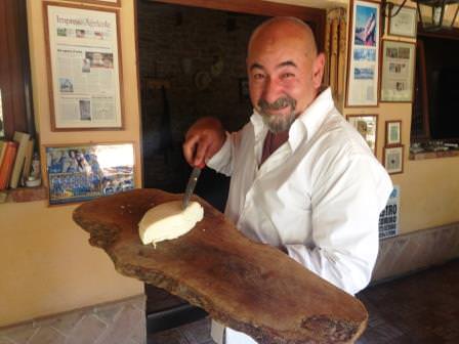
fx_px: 438
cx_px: 230
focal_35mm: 33
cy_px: 172
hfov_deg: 55.4
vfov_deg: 42.9
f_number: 2.4
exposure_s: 1/20
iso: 50
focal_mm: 4.12
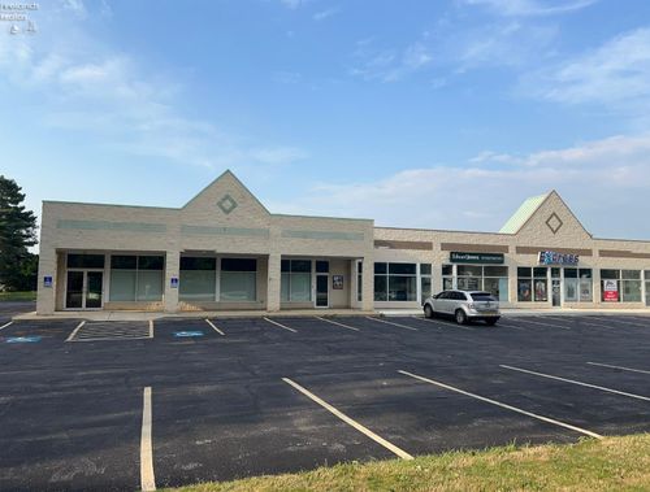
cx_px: 325
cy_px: 246
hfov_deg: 67.1
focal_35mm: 26
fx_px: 490
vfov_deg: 53.4
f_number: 1.5
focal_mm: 5.7
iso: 50
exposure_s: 1/2762
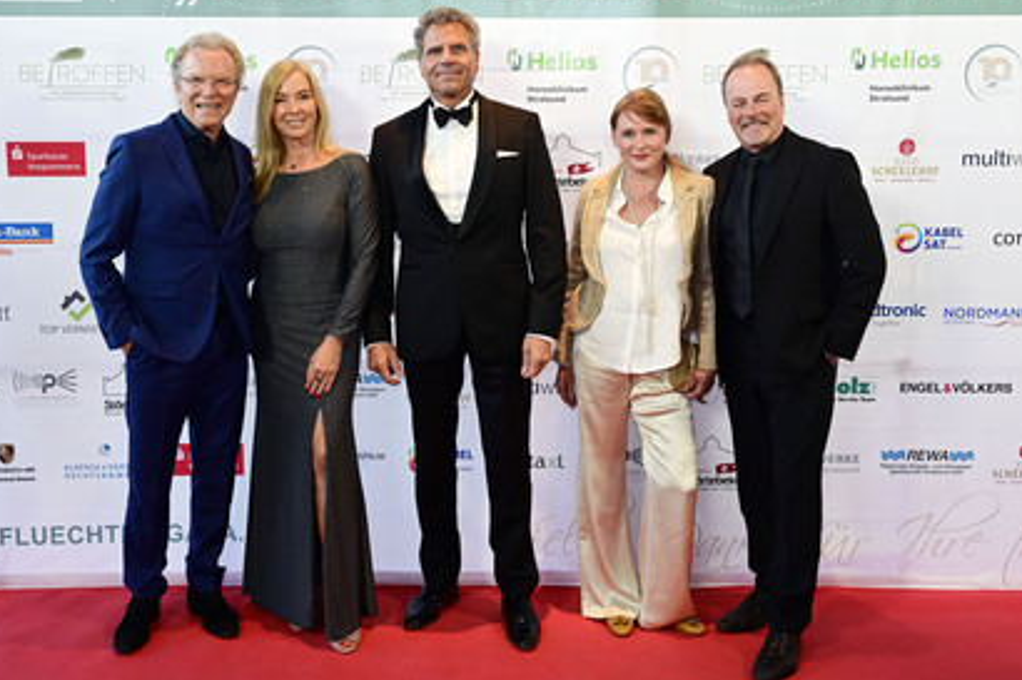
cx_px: 465
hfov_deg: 56.4
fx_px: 952
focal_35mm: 34
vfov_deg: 39.3
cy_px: 319
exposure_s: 1/200
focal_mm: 30.5
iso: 1250
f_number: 5
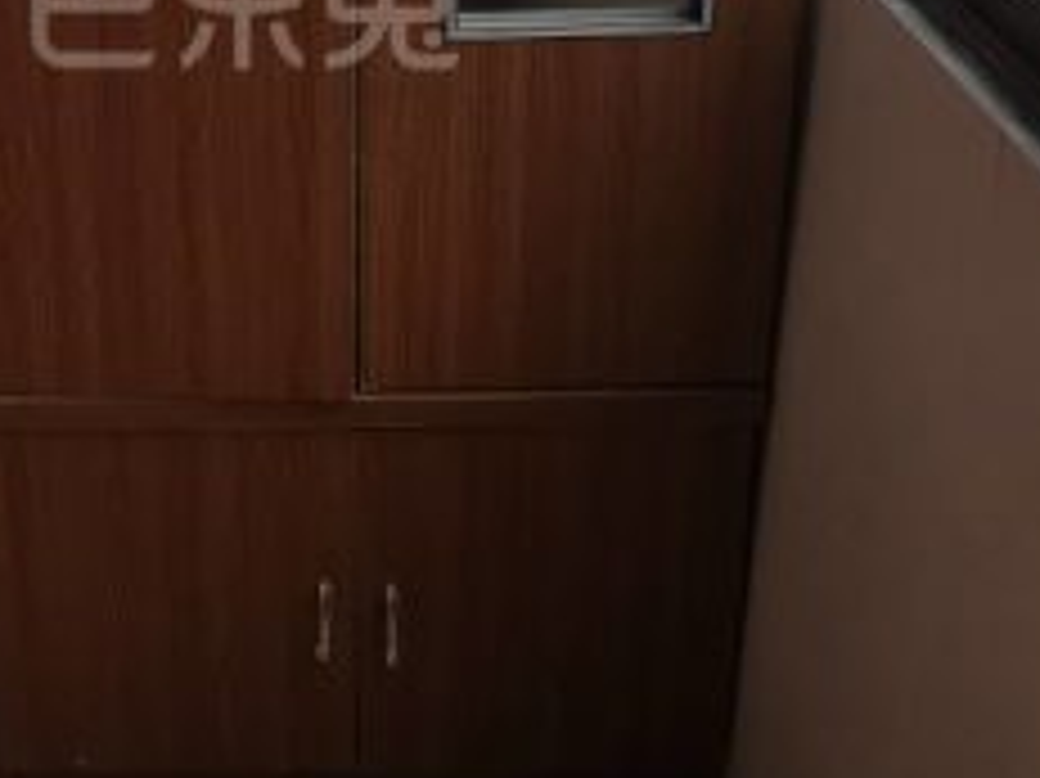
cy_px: -45
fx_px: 1772
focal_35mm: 59
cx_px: 99
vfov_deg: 23.5
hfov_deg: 31.2
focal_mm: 2.26
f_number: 2.2
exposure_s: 1/100
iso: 64
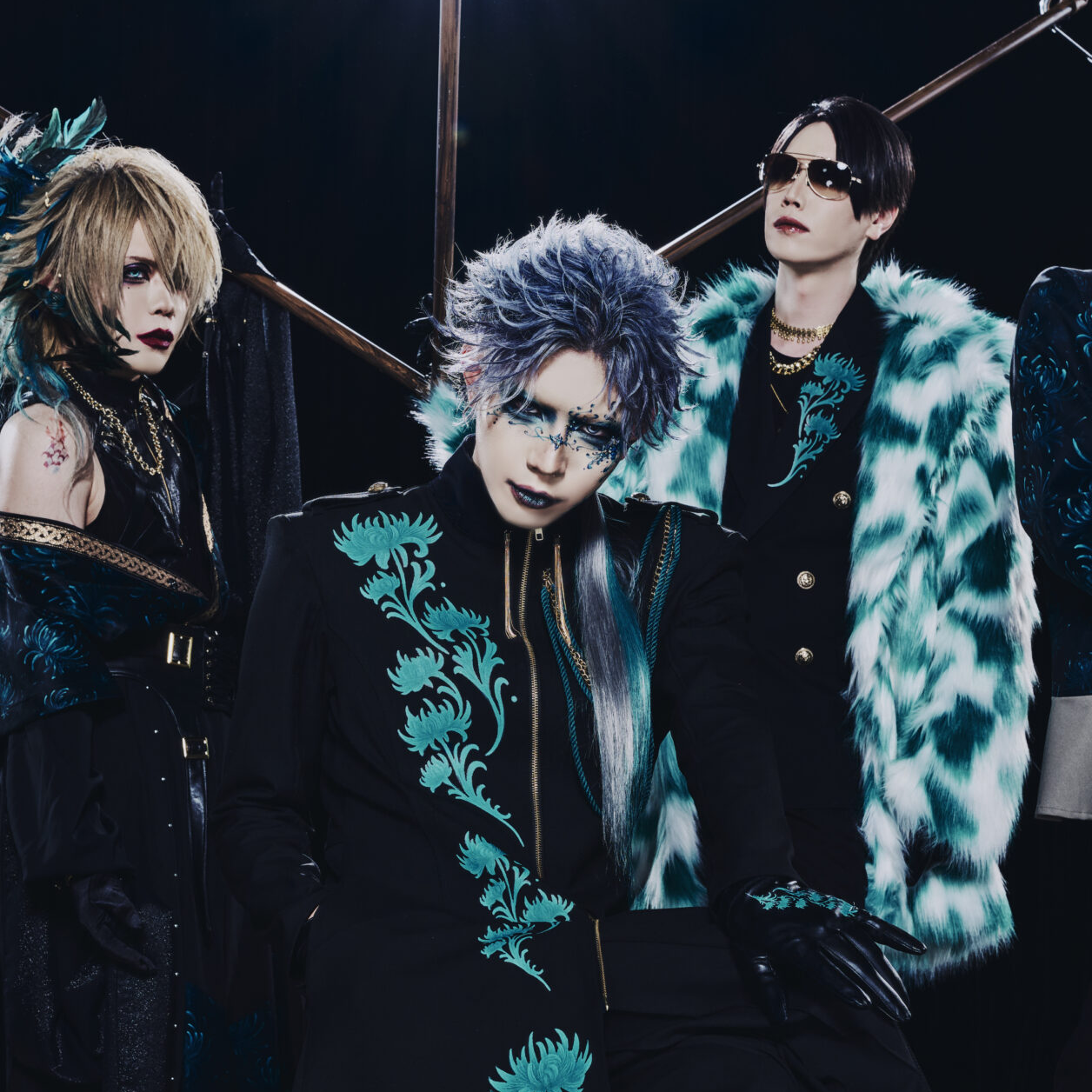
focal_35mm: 71
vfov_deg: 24.3
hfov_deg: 24.3
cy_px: 468
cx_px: 459
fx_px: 2534
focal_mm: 41
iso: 160
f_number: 7.1
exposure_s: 1/200
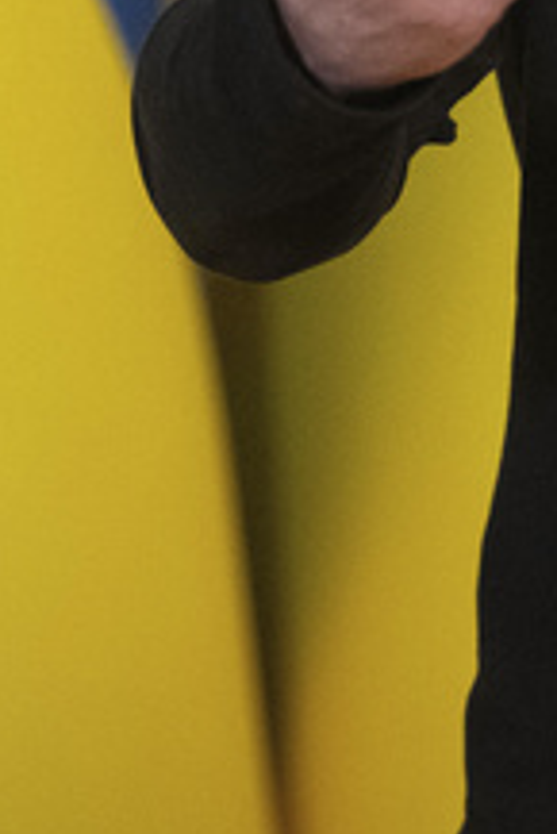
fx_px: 17400
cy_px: -171
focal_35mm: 751
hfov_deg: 1.8
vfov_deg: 2.7
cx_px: 1056
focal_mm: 159
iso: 8000
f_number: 2.8
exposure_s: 1/500
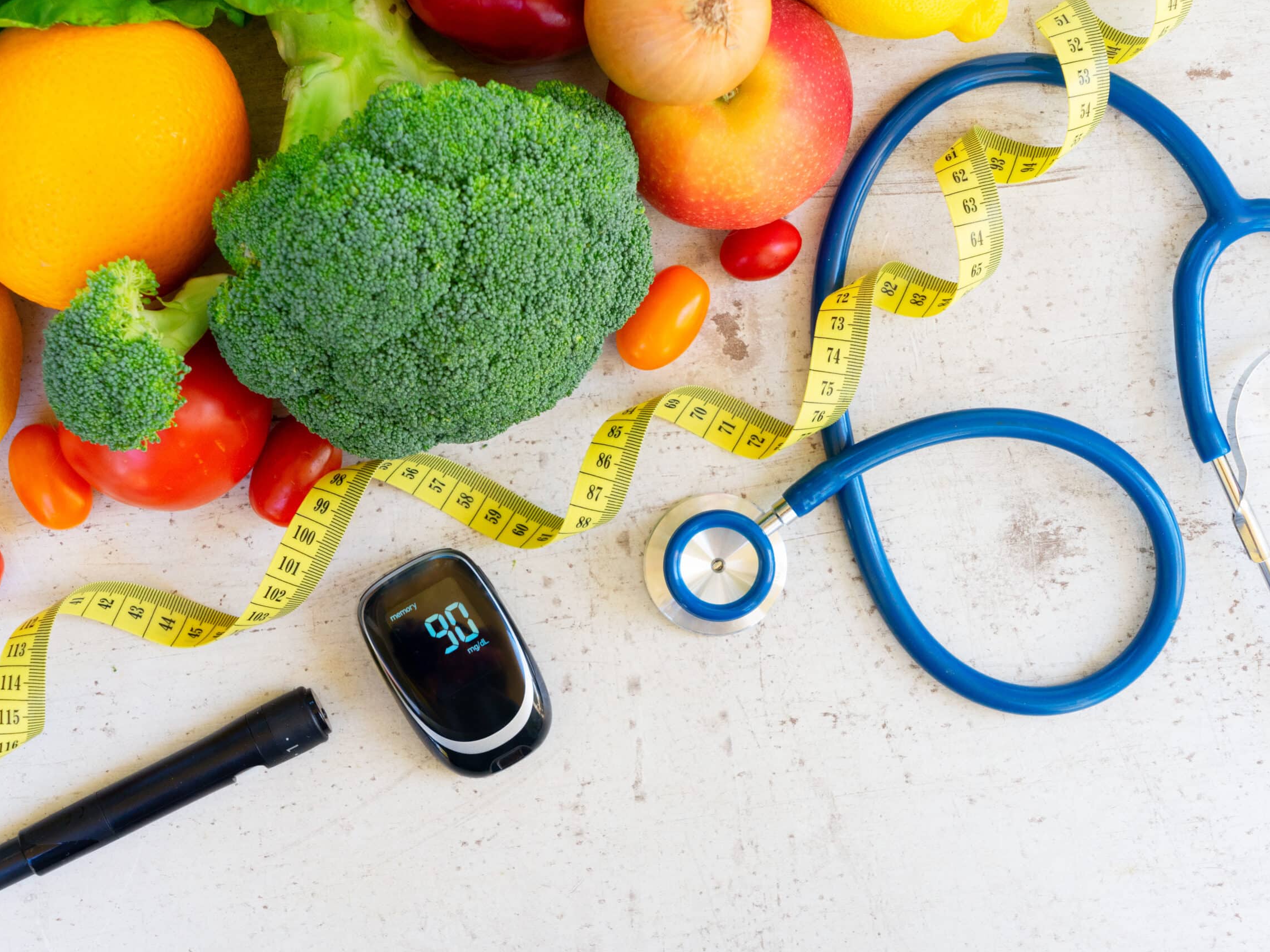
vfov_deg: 19.4
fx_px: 2788
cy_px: 476
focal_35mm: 76
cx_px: 572
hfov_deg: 25.6
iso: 800
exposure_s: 1/50
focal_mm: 70
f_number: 10
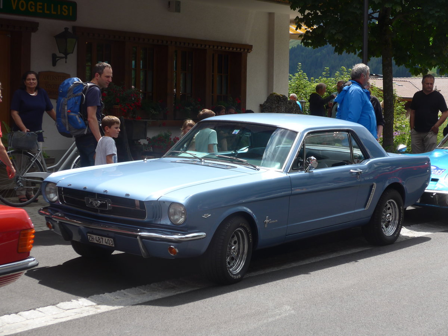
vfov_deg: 18.4
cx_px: 224
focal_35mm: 80
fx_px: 1035
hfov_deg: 24.4
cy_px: 168
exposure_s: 1/400
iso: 80
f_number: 4.4
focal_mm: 16
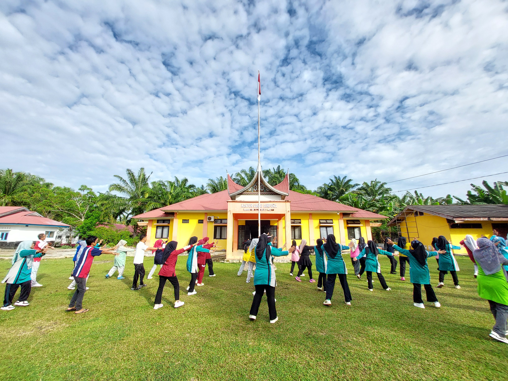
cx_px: 254
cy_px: 190
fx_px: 191
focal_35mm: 13
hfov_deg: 106.2
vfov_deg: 89.9
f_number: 2.2
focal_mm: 1.42
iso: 64
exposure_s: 1/576
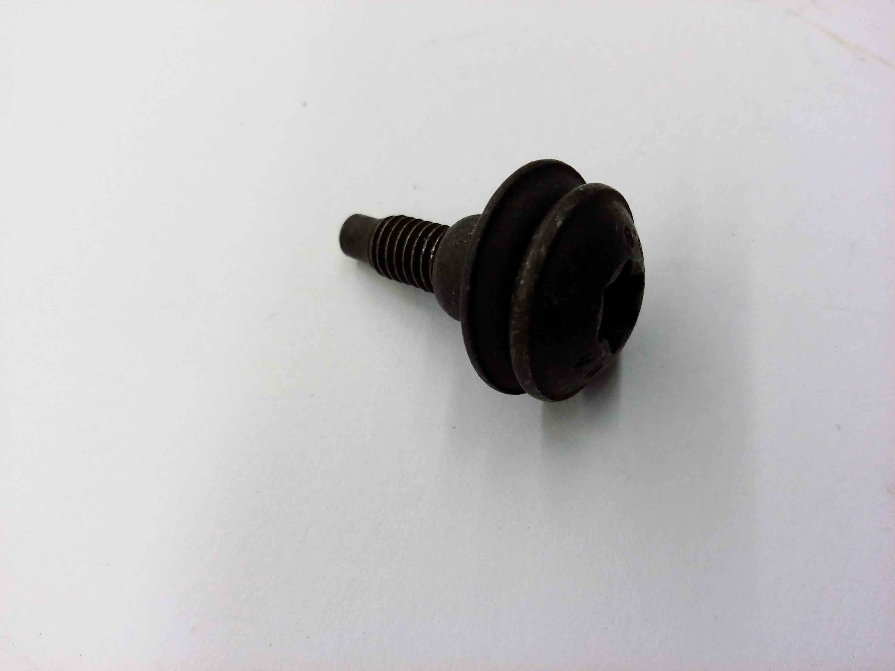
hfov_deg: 56.8
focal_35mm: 32
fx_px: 827
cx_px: 448
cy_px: 336
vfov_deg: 44.2
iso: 125
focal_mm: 3.4
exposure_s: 1/30
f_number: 2.4
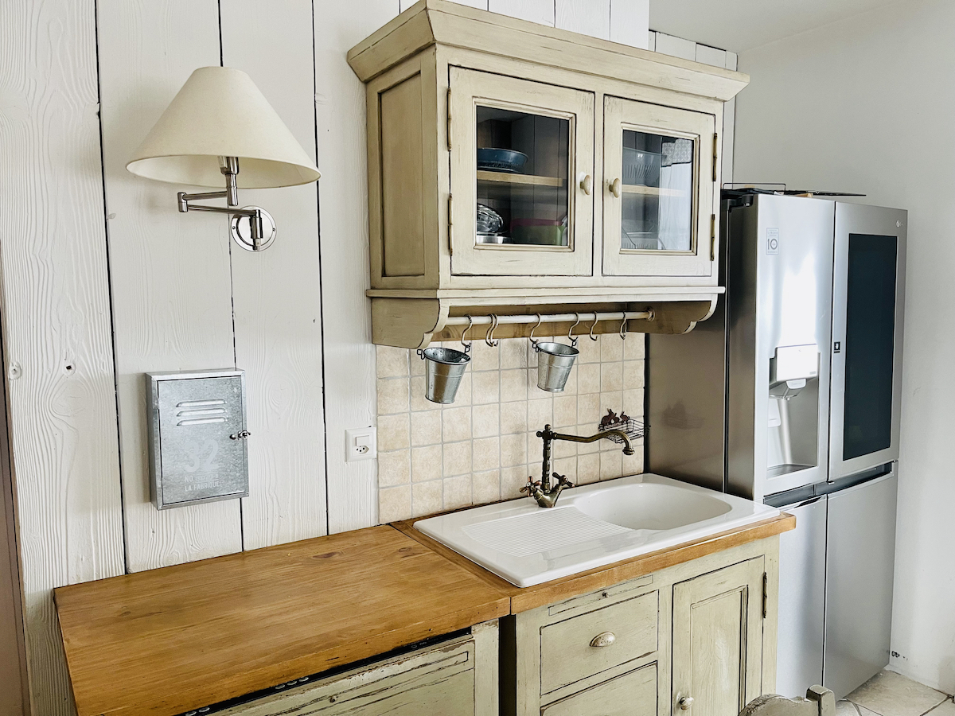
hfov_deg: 67.3
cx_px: 478
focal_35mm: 26
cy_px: 358
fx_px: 717
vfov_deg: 53.1
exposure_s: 1/63
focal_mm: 5.1
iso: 125
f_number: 1.6
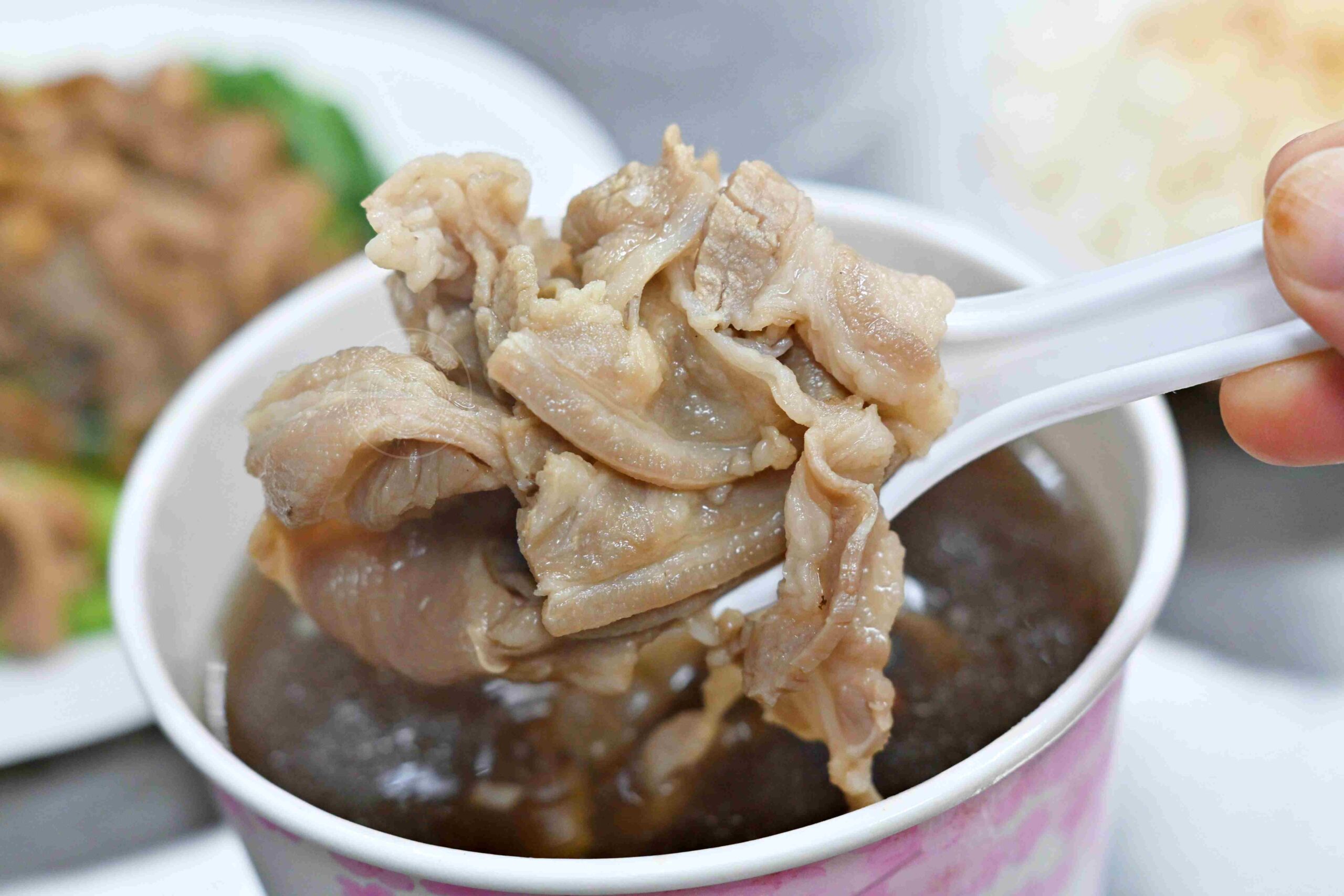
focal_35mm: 75
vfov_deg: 18.2
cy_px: 448
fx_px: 2800
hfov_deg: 27.0
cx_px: 672
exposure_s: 1/200
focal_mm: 50
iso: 900
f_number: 3.2
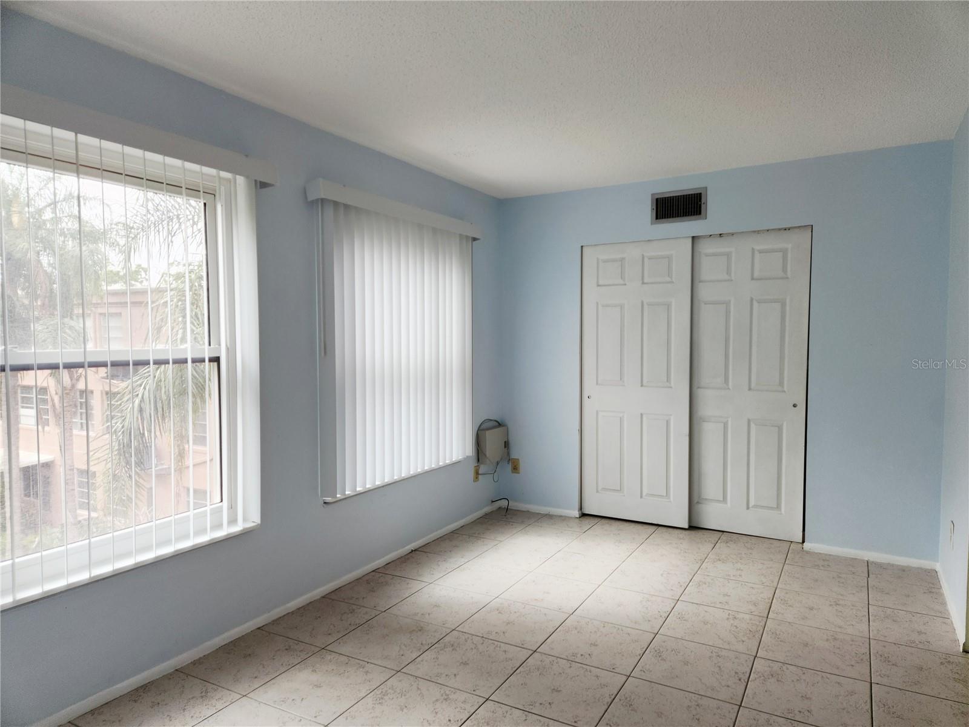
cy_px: 364
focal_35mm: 23
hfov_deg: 73.9
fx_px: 644
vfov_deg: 58.9
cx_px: 484
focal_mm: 5.4
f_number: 1.8
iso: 64
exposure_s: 1/182
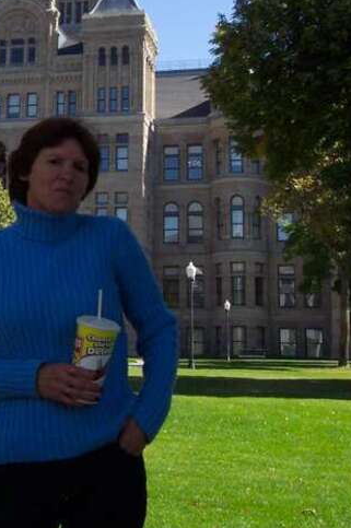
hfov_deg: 21.3
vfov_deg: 31.1
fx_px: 923
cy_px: 101
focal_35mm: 63
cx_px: 69
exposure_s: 1/350
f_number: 4.8
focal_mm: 8
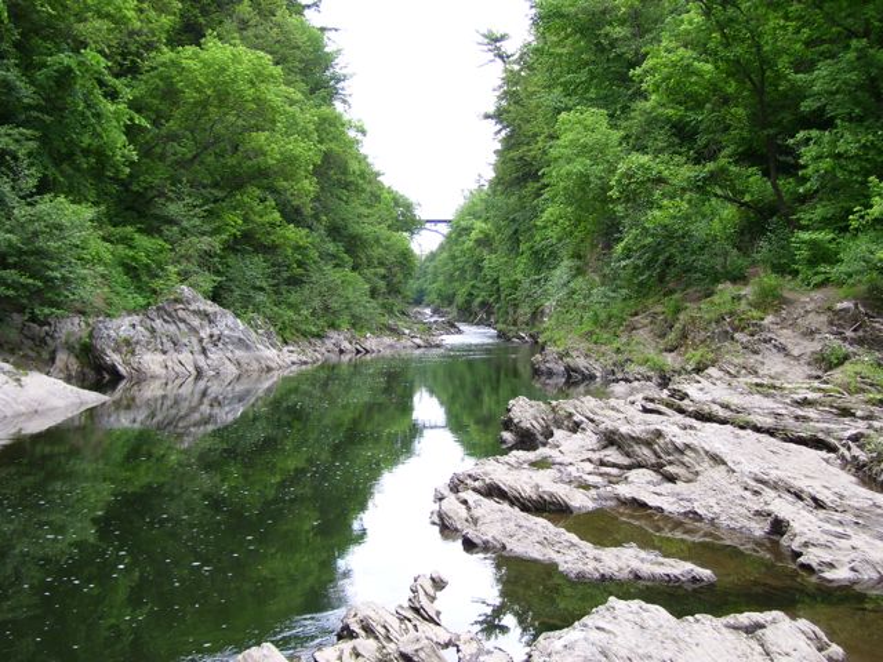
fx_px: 1173
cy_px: 331
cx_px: 442
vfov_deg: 31.5
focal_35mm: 46
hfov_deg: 41.2
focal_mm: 7.6
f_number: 3
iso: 80
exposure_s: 1/125
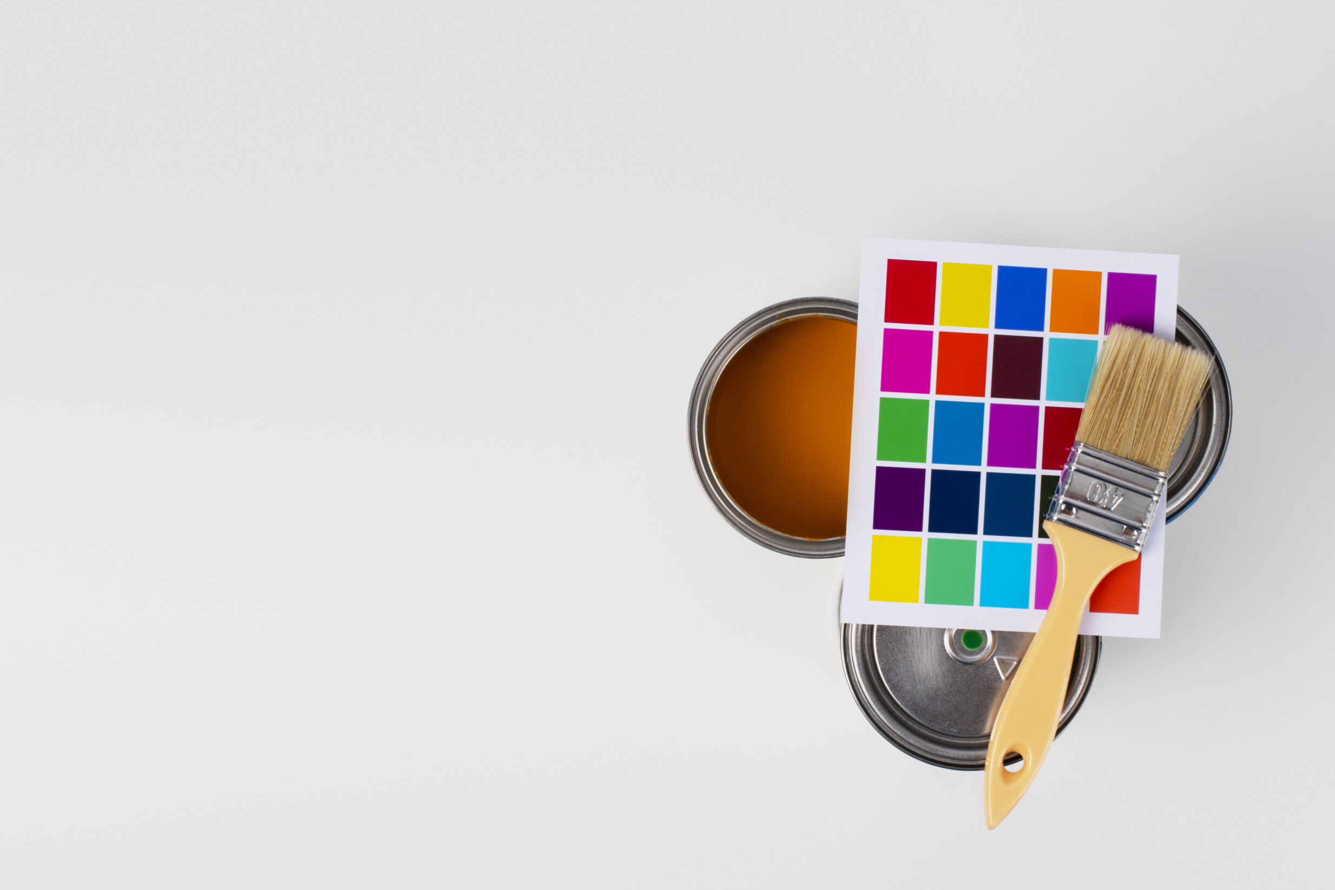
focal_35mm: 55
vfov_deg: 24.6
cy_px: 460
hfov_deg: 36.2
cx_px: 671
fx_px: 2040
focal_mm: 35
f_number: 18
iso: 160
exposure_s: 1/100
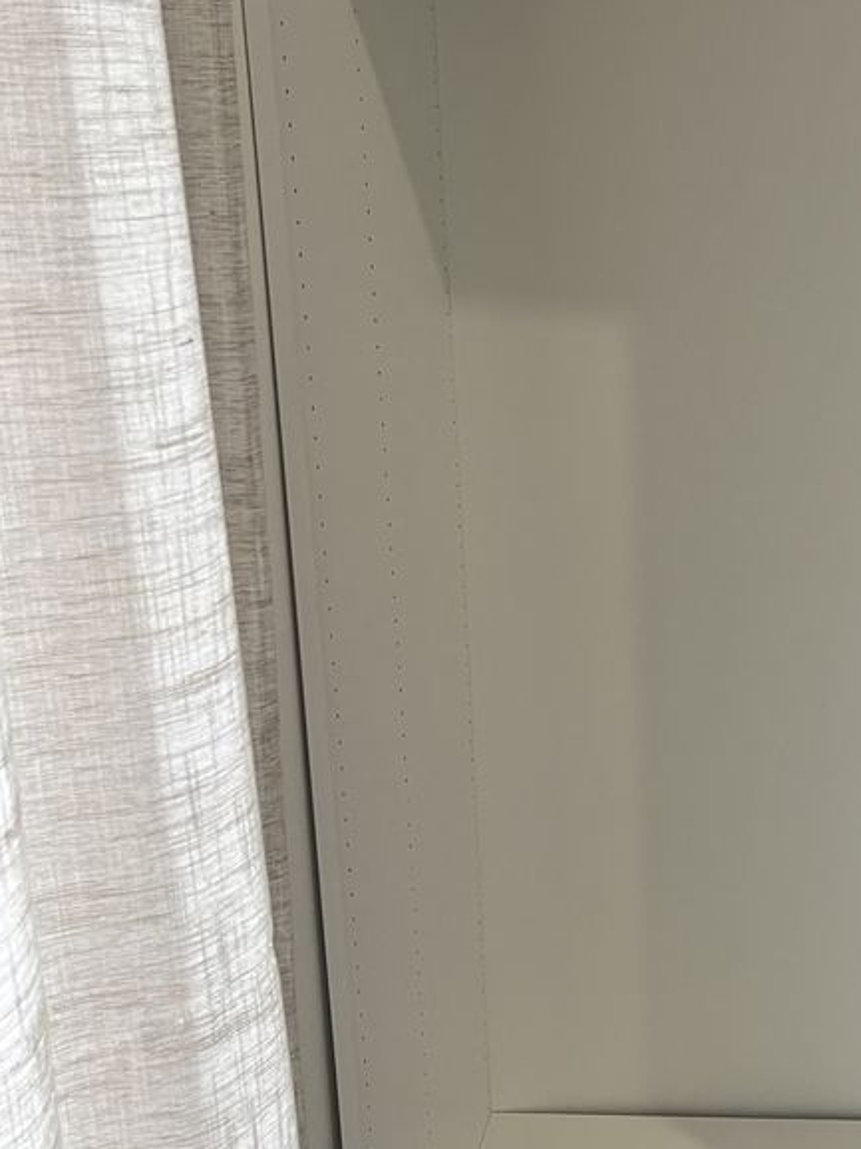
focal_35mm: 45
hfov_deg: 31.0
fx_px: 1493
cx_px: 740
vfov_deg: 42.1
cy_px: 573
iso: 125
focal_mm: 5.1
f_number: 1.6
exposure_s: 1/72
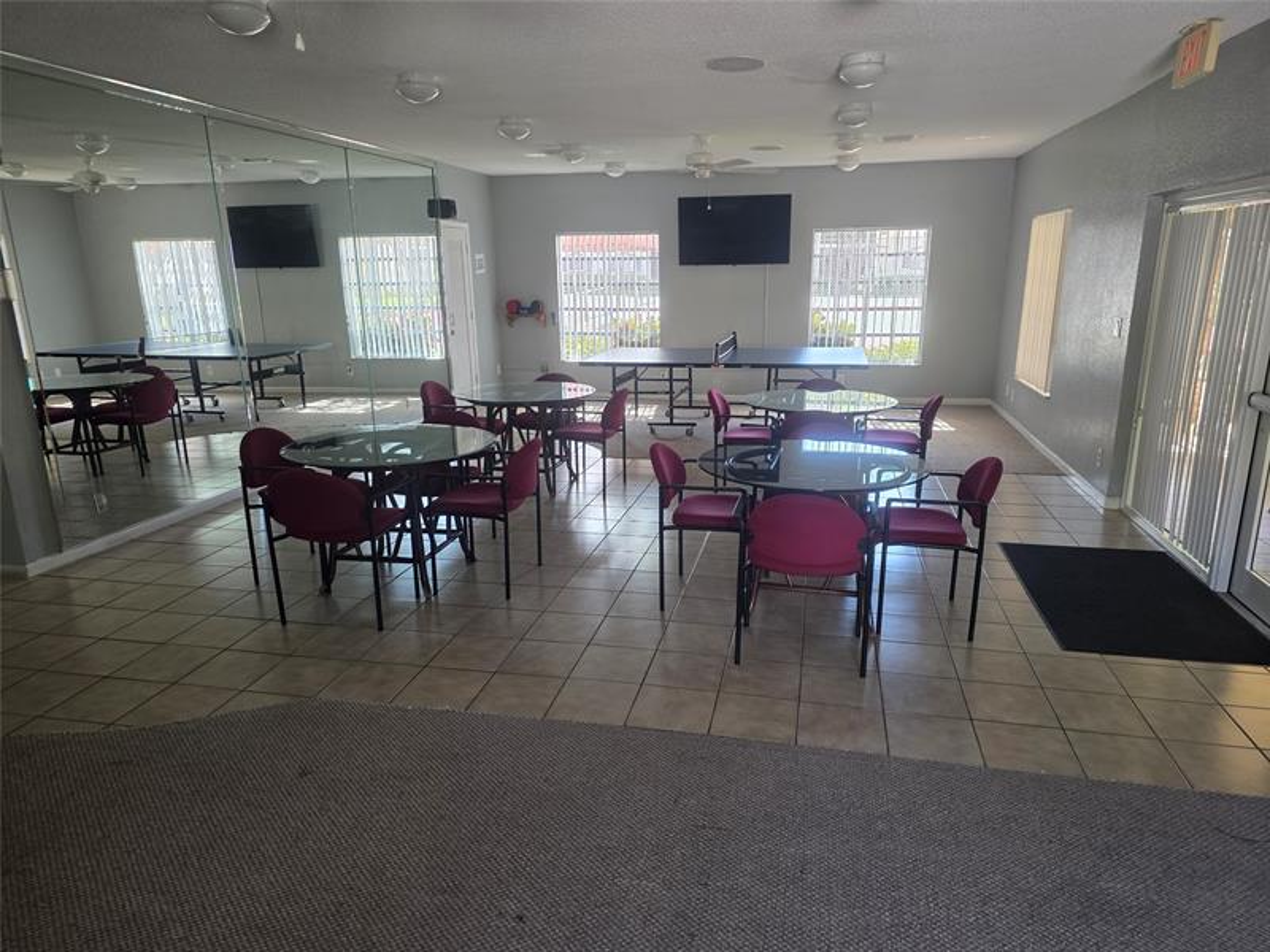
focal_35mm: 23
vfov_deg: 58.9
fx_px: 844
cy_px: 476
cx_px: 635
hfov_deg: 73.9
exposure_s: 1/180
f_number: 1.7
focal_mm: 6.25
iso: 200
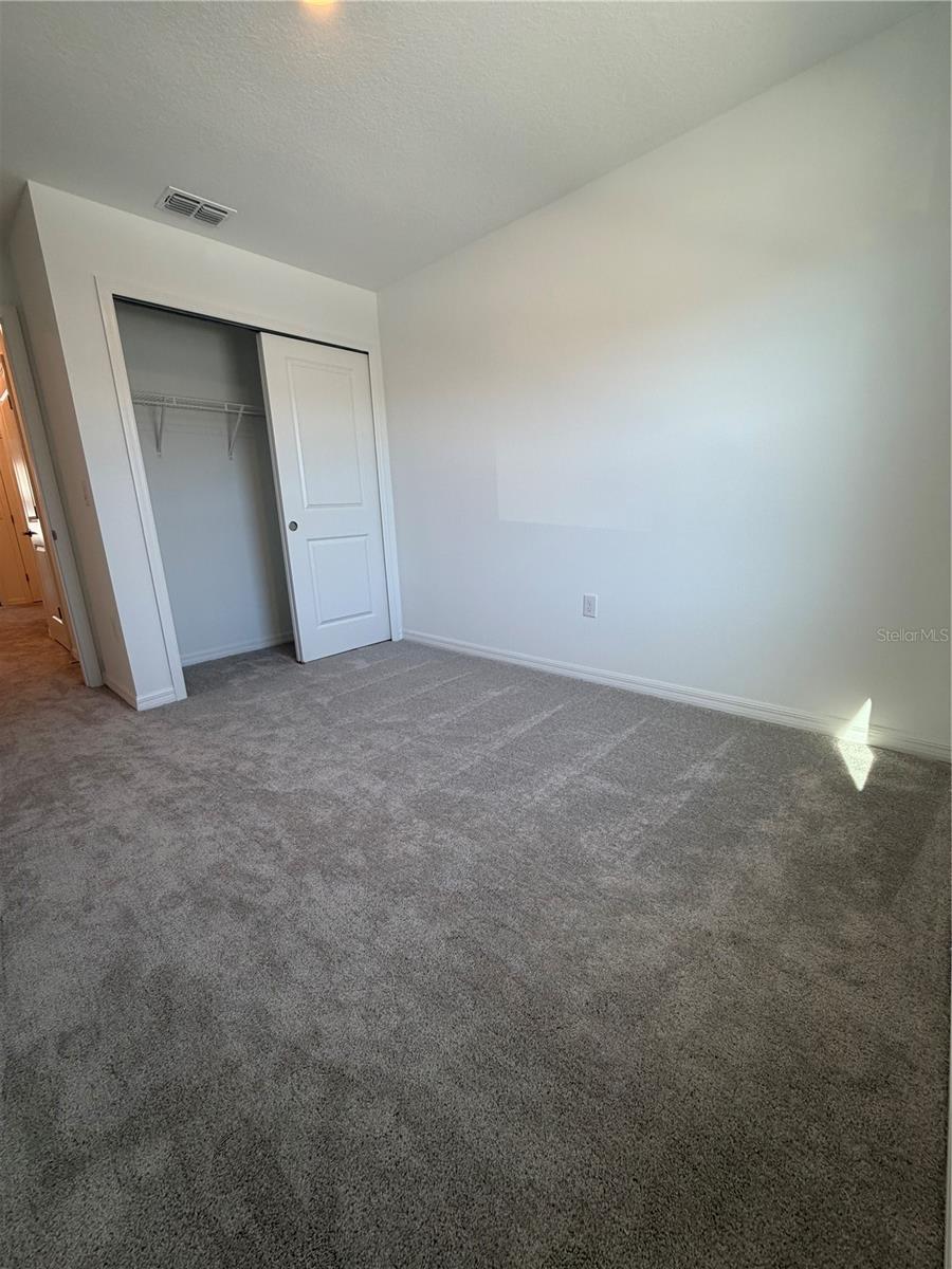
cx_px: 476
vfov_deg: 102.1
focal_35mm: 14
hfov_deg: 85.7
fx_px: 513
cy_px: 634
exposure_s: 1/120
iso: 100
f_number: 2.2
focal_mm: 2.22
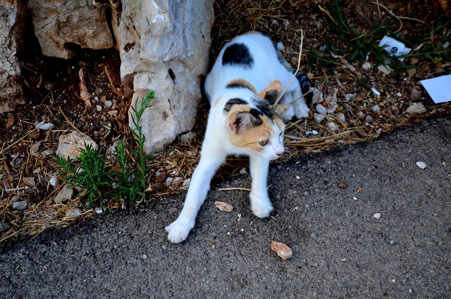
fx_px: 450
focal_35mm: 36
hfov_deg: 53.2
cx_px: 226
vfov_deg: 36.7
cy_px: 150
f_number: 4
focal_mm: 24
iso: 640
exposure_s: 1/80
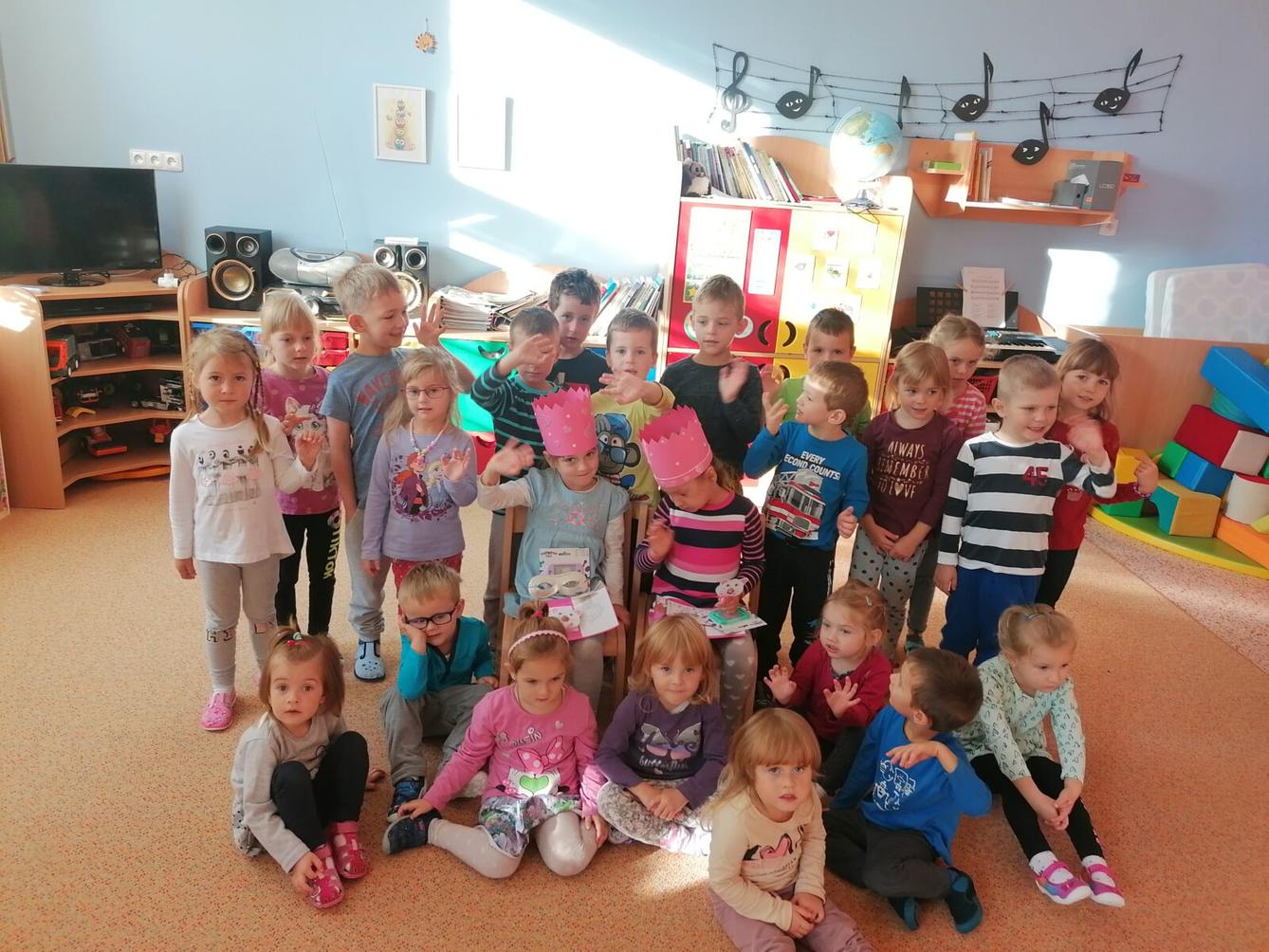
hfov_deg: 65.3
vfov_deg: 51.4
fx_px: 990
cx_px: 634
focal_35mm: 27
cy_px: 476
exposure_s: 1/50
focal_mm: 4.75
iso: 80
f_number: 1.8
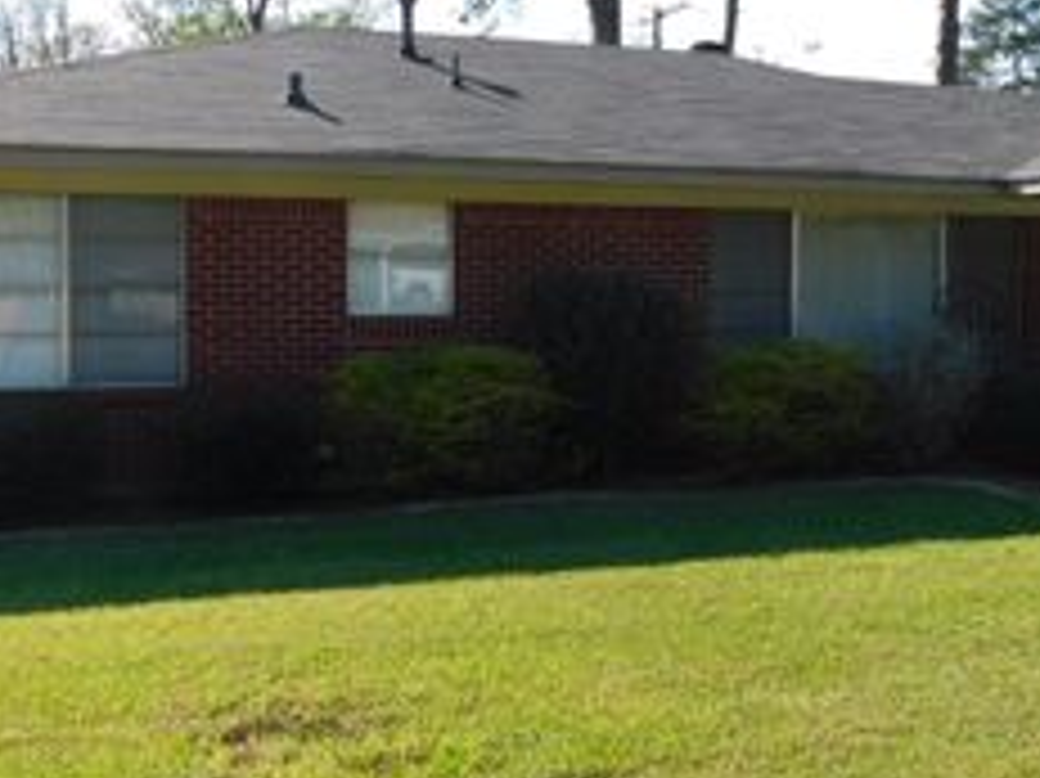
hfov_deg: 36.6
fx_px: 1561
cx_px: 653
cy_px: 353
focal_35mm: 52
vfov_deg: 28.0
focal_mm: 4.1
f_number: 3
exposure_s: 1/800
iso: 125
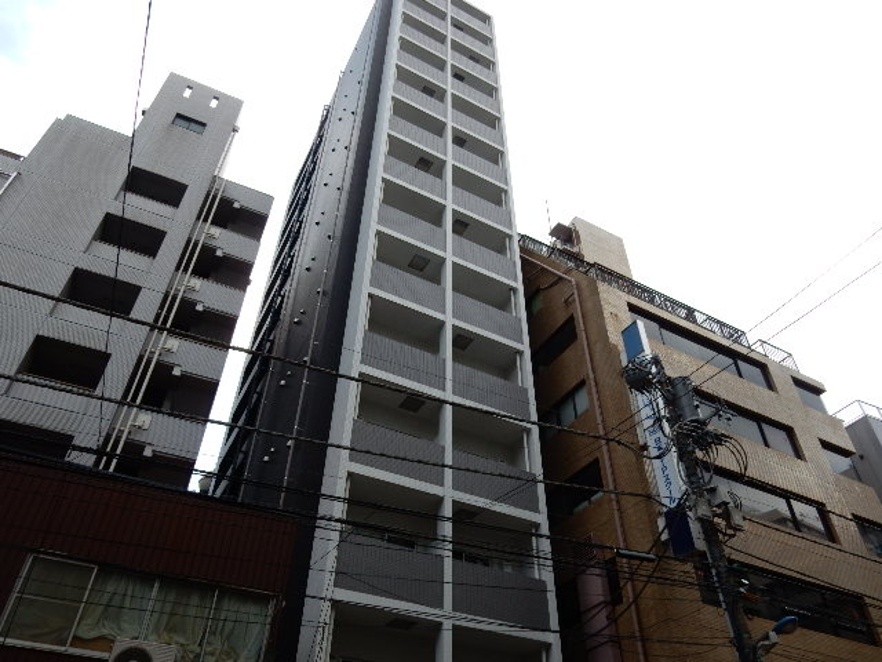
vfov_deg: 54.9
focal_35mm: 25
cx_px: 441
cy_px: 331
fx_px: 637
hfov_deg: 69.4
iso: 125
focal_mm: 4.5
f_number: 3.7
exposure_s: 1/800
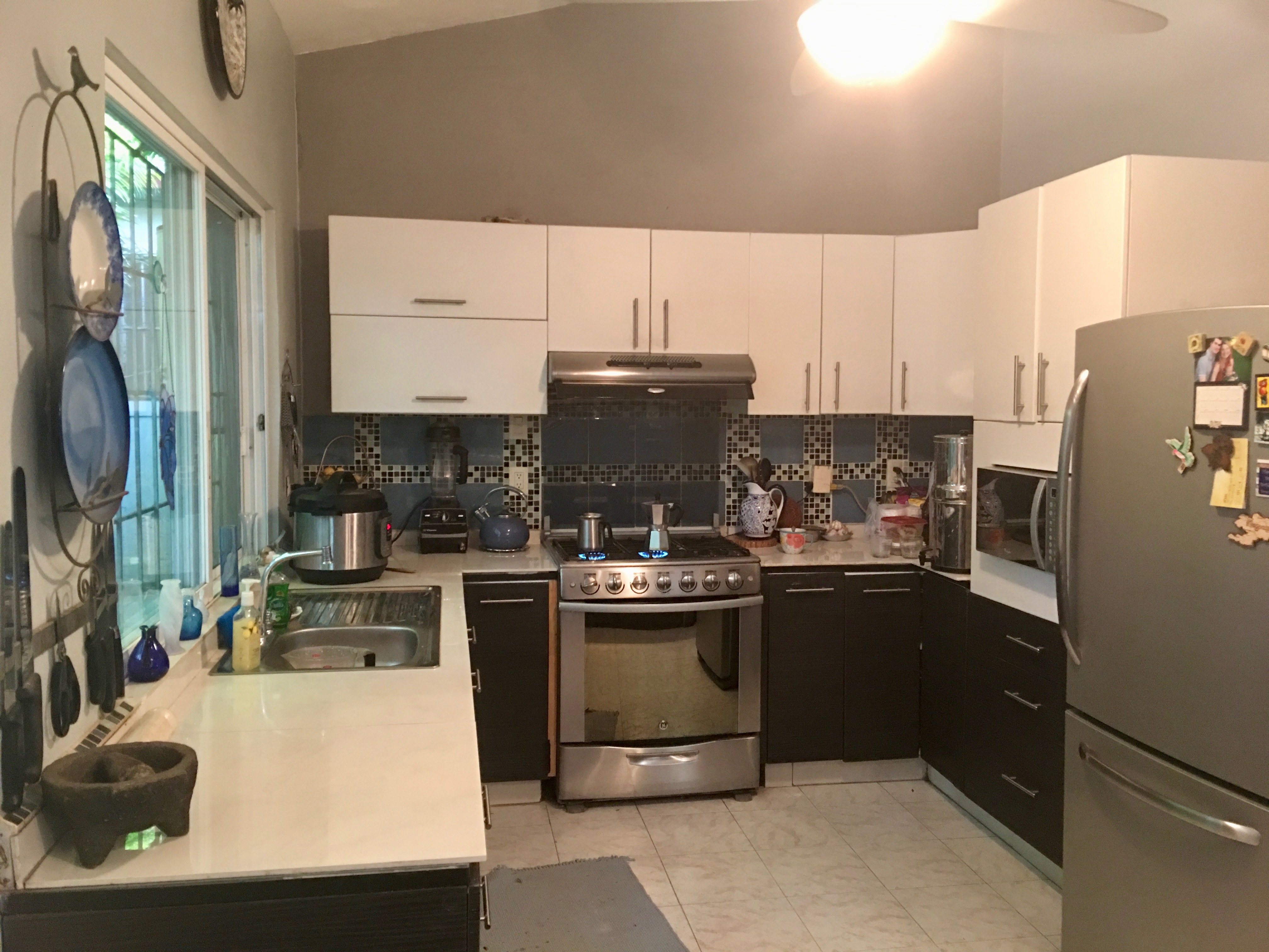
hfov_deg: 61.7
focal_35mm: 29
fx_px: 1063
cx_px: 634
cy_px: 476
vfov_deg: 48.2
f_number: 2.2
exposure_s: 1/4
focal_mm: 4.15
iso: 80
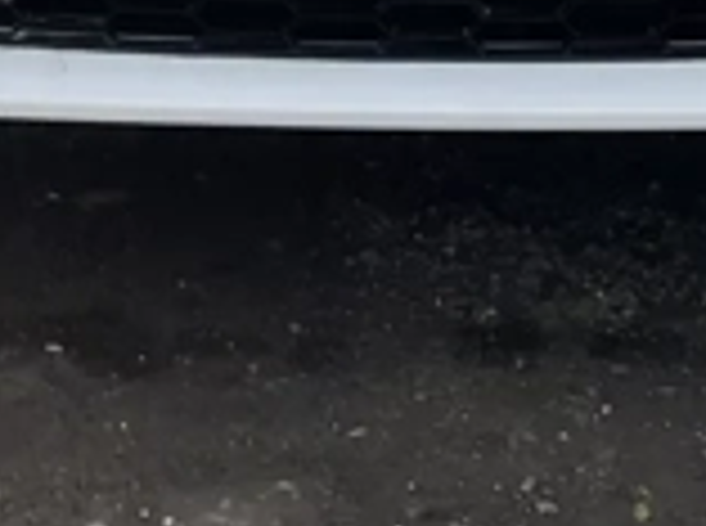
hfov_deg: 11.9
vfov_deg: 8.2
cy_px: -760
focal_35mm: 166
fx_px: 3378
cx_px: 283
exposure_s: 1/1319
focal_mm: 4.2
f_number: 1.6
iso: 32
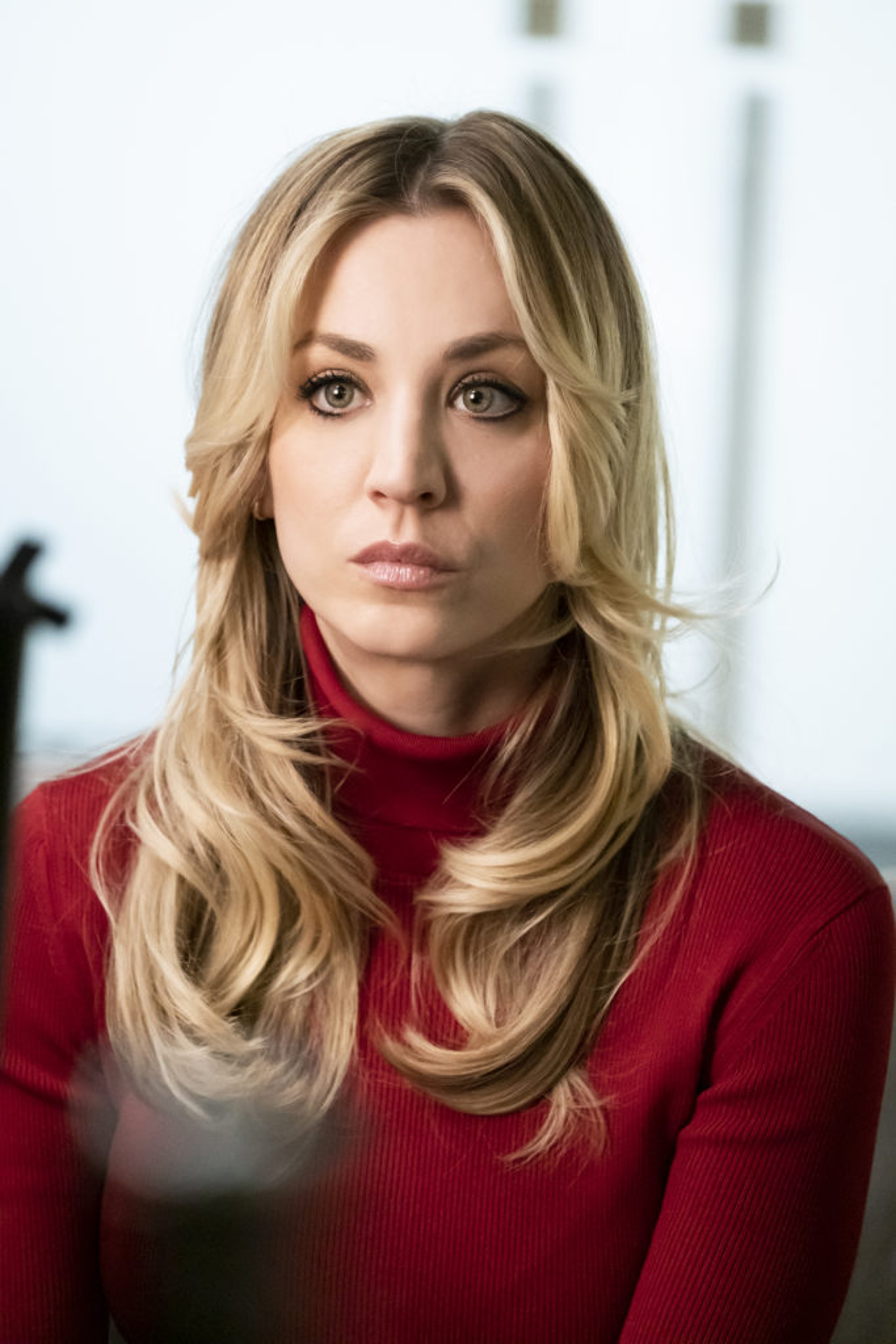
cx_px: 448
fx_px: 6195
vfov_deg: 12.4
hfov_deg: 8.3
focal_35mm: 166
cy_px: 672
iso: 6400
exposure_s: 1/500
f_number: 2.8
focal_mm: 110.6
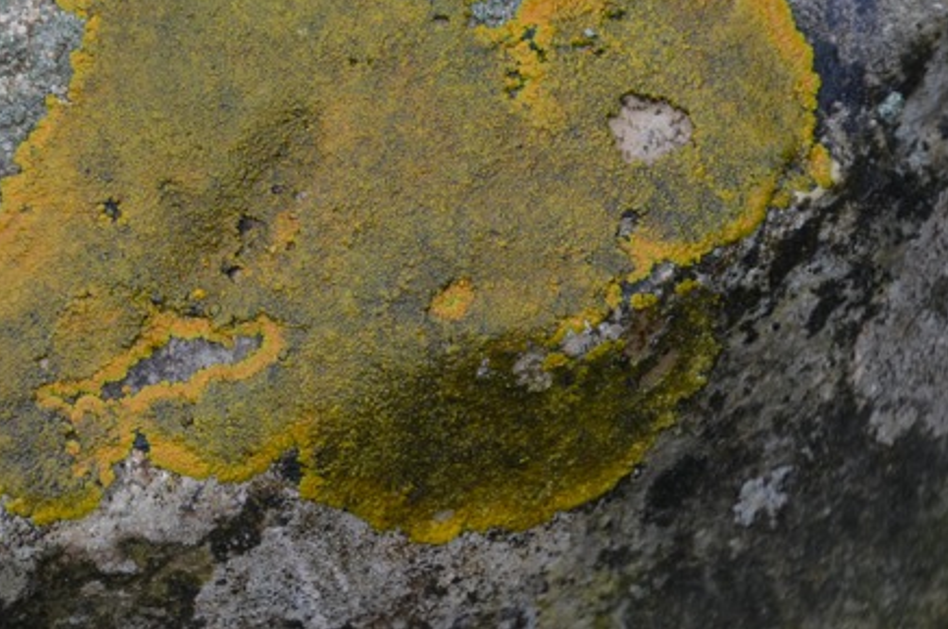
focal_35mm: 308
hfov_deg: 6.7
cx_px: 313
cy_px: 172
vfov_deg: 4.4
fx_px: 8096
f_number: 8
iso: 400
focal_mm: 140
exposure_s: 1/125
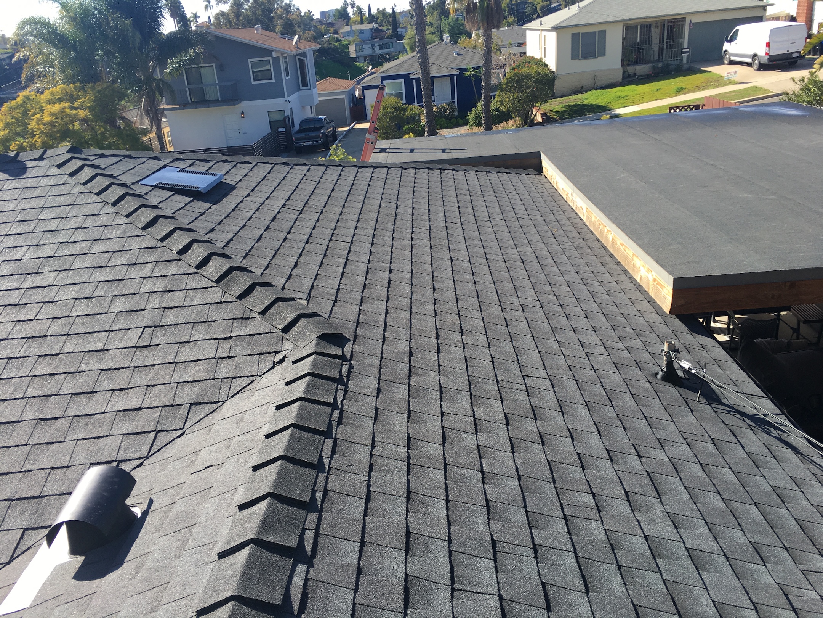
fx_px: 689
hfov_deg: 61.7
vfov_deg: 48.2
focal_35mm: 29
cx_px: 412
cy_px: 309
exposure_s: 1/605
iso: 25
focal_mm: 4.15
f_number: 2.2
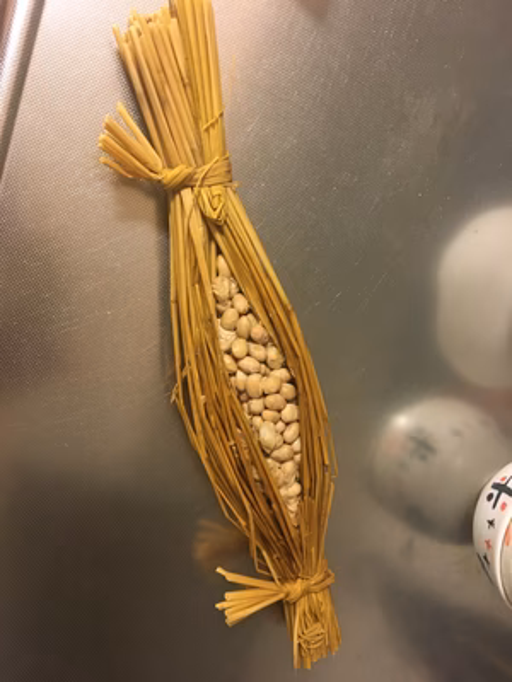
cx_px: 256
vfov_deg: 61.7
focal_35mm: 29
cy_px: 341
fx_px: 572
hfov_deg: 48.2
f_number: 2.2
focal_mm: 4.15
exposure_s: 1/33
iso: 250
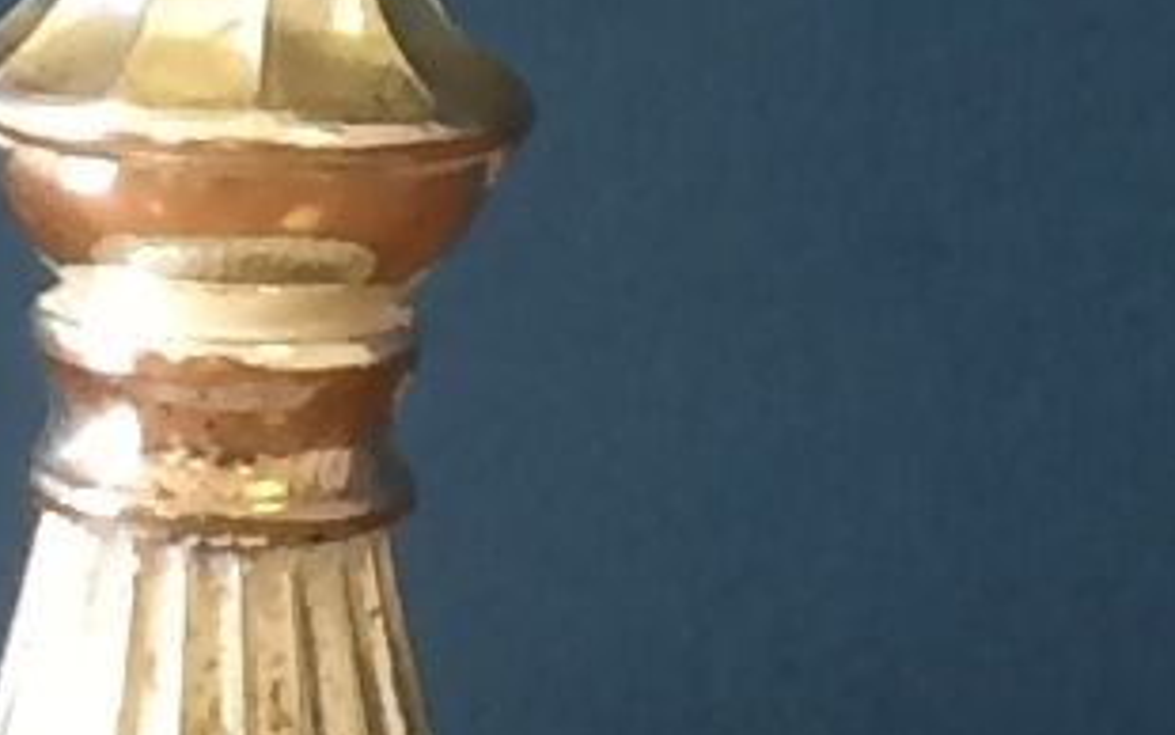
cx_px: 682
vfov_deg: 4.0
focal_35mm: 324
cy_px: -758
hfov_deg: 6.5
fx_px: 10379
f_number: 2.2
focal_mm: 4.15
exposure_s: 1/33
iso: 40
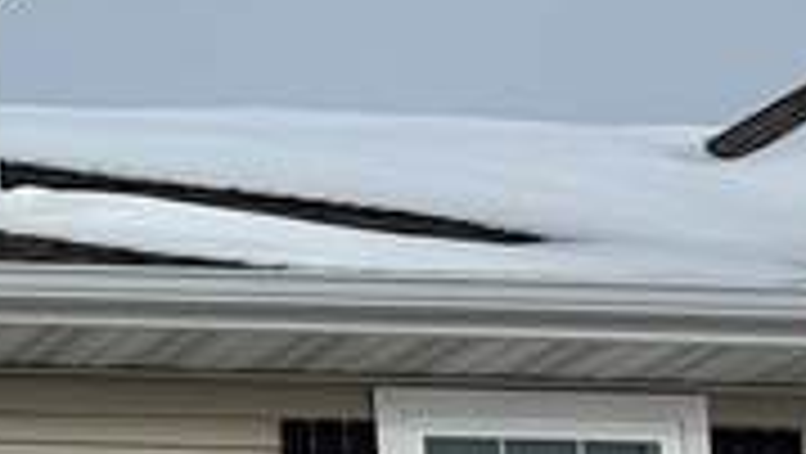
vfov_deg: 6.1
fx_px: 4000
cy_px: 1200
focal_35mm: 187
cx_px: -1729
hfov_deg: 9.0
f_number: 1.78
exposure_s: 1/10309
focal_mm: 6.76
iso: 80
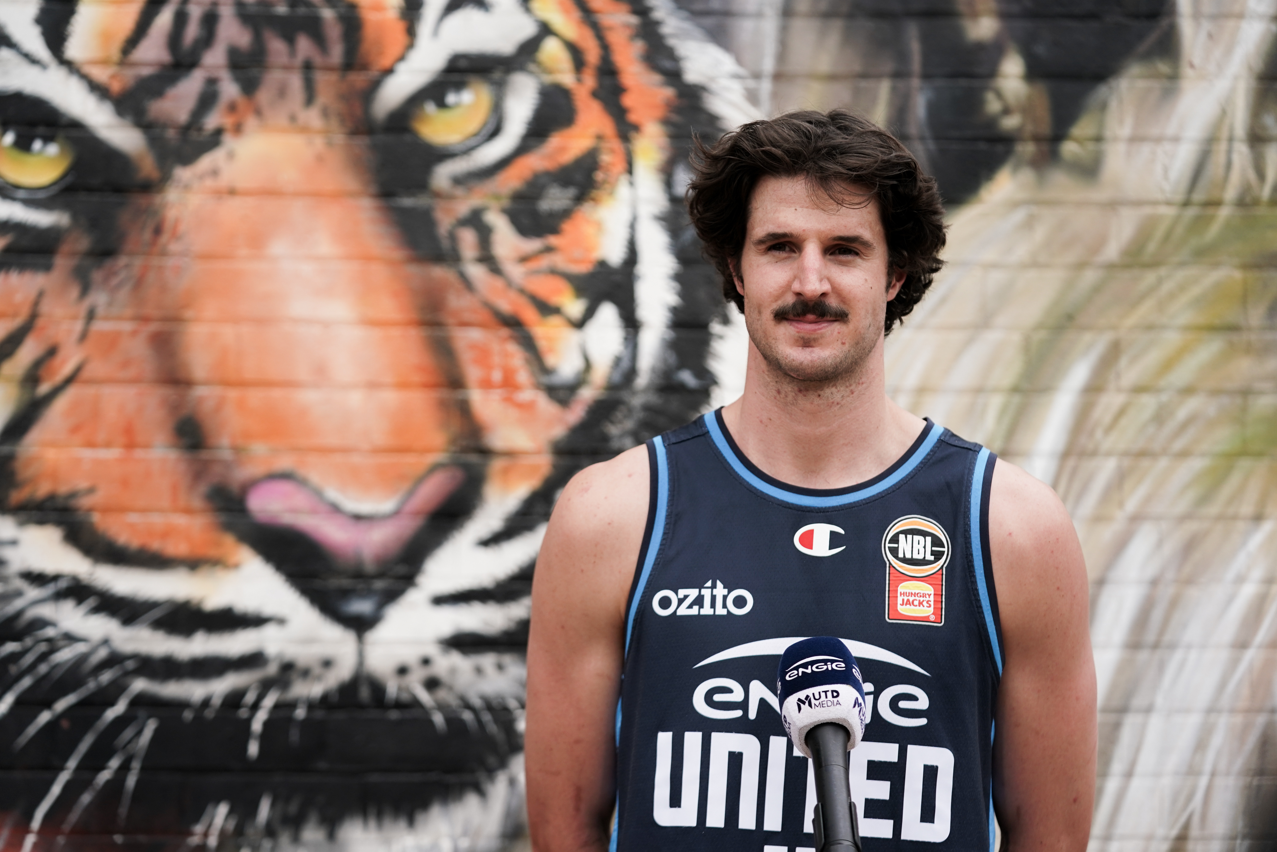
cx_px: 638
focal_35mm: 89
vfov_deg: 15.4
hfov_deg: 22.9
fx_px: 3157
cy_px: 426
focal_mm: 89
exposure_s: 1/2500
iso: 400
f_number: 2.8
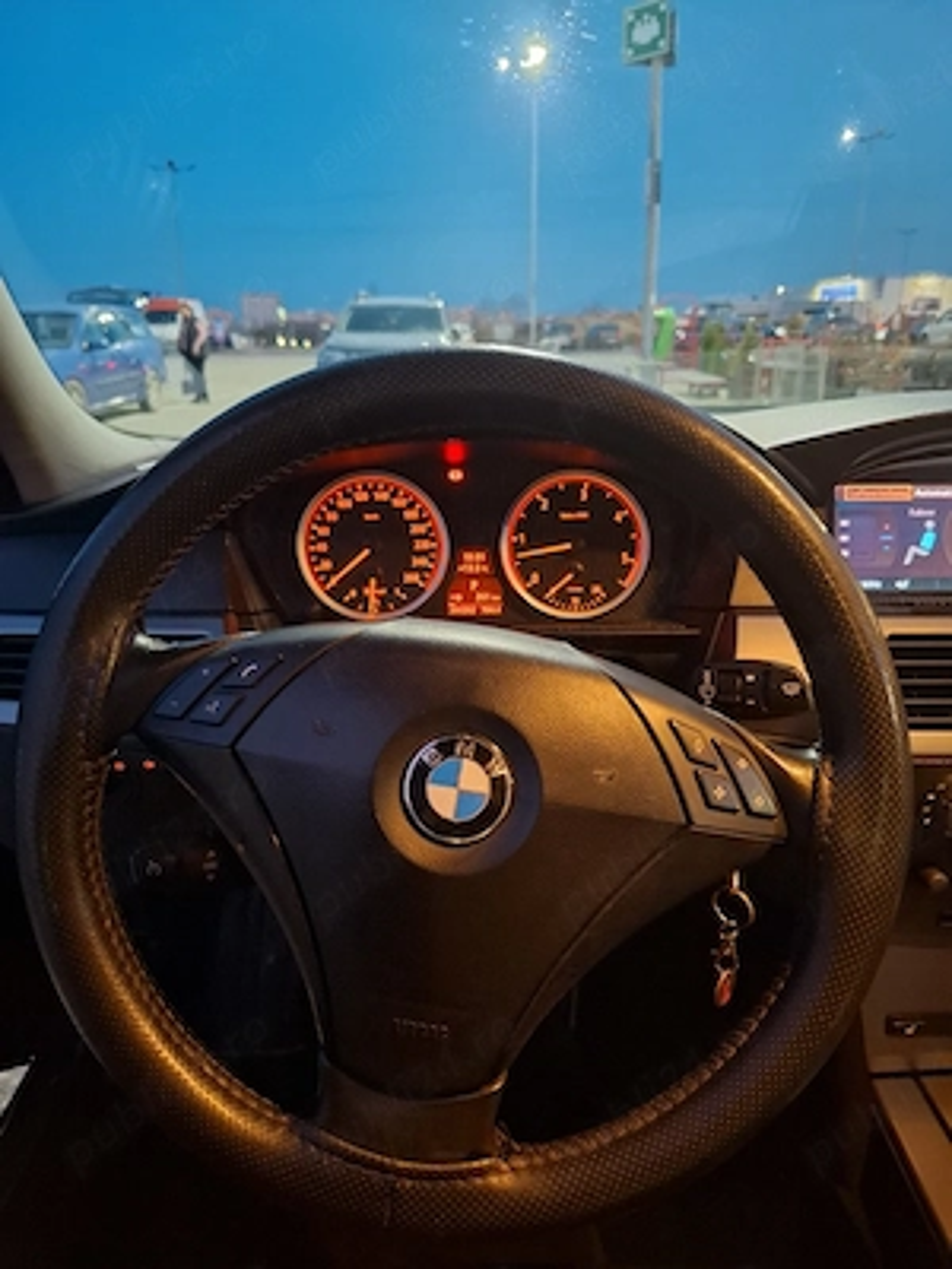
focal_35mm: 23
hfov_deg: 58.9
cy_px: 634
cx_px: 476
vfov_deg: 73.9
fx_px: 843
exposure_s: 1/20
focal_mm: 5.54
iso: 1250
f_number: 1.8
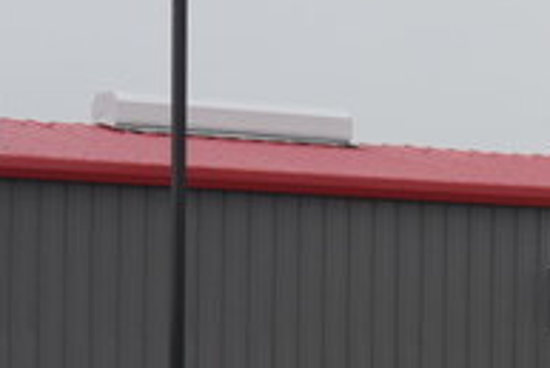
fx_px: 4831
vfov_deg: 4.3
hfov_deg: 6.4
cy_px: 431
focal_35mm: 316
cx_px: 963
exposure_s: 1/2000
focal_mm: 61
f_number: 4
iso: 500
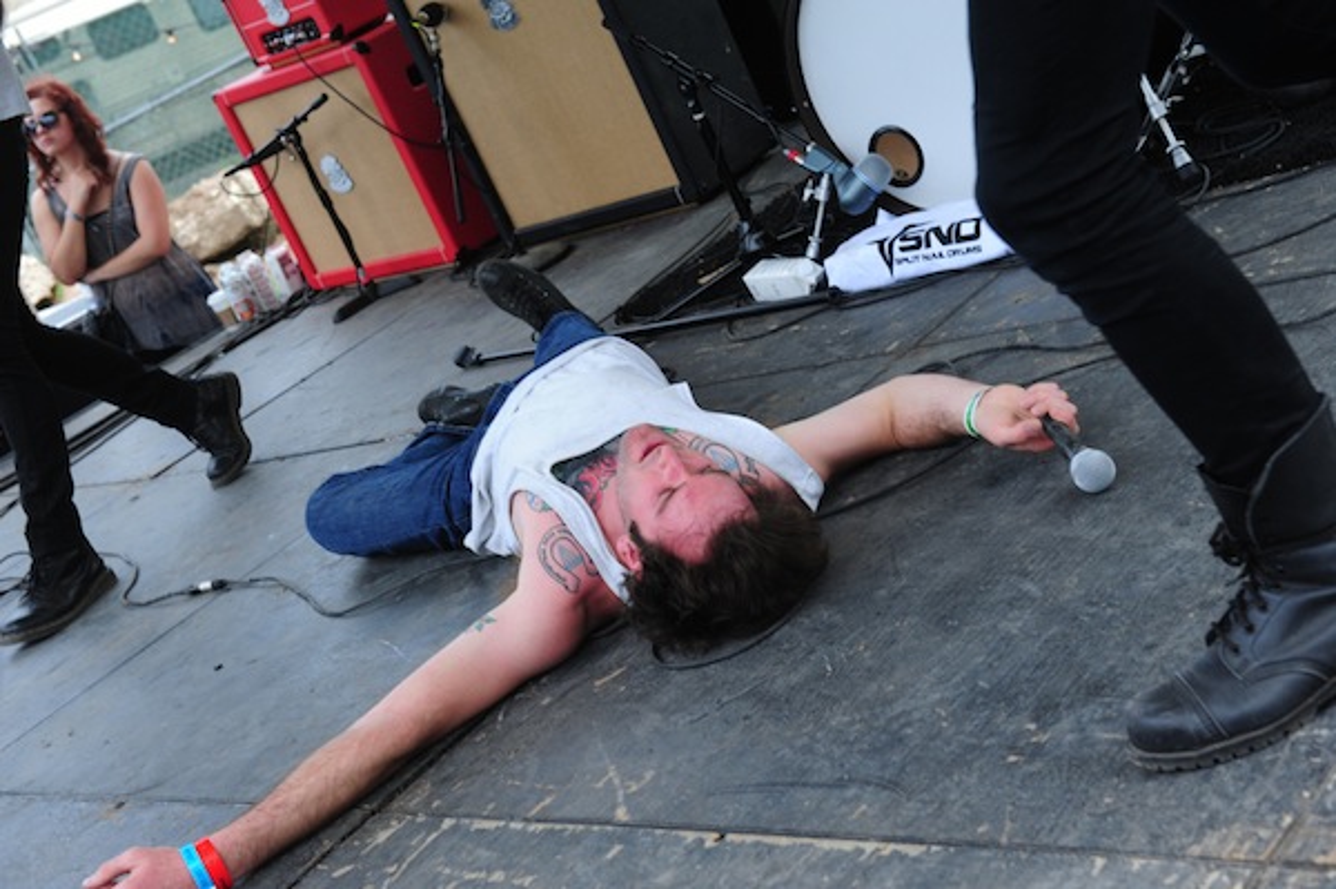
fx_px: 2076
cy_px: 444
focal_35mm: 56
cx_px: 668
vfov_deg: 24.2
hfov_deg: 35.7
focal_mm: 56
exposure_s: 1/640
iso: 1000
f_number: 7.1
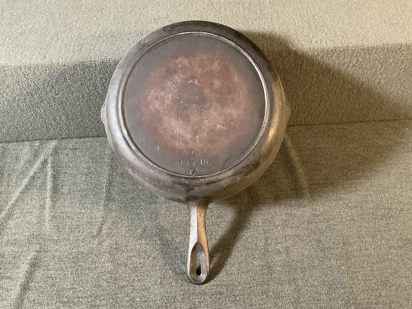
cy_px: 154
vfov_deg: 48.2
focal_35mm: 29
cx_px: 206
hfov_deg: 61.7
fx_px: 345
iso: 250
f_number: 1.8
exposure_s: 1/40
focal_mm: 3
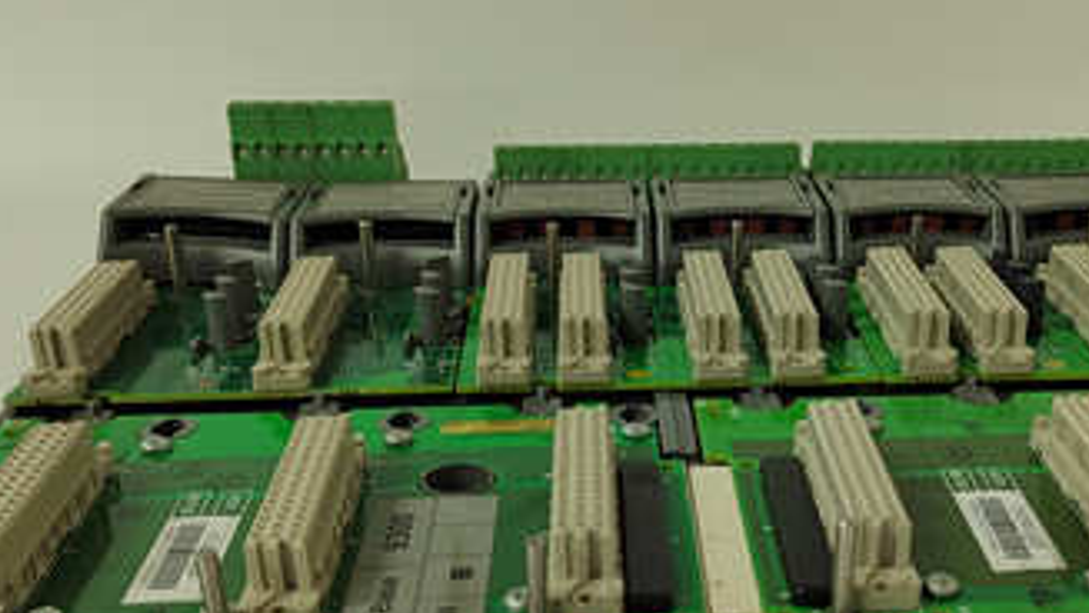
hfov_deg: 44.2
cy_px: 476
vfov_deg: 25.6
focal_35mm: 46
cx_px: 693
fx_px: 1328
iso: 1594
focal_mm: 5.52
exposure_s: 1/100
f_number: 1.9
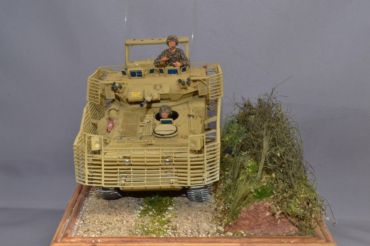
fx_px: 740
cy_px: 123
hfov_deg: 28.1
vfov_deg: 18.9
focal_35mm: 72
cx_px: 185
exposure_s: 1/60
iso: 400
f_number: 22
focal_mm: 48
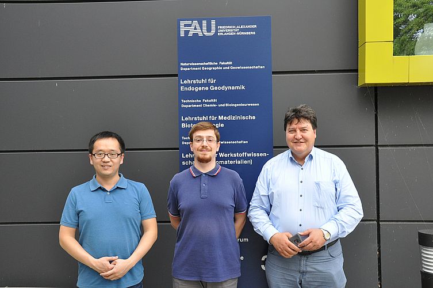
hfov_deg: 51.3
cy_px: 144
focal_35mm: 38
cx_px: 216
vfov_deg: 35.4
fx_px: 450
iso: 1000
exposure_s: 1/250
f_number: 8
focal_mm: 25
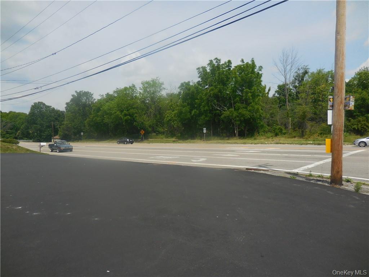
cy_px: 138
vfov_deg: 54.9
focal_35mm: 25
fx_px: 266
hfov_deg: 69.4
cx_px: 184
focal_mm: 4.5
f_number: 6.6
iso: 125
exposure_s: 1/640
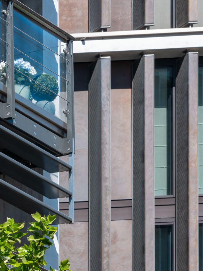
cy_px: 174
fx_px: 3096
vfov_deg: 5.0
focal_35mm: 396
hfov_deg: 3.8
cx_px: 68
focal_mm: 161.6
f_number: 11
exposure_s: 1/105
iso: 200
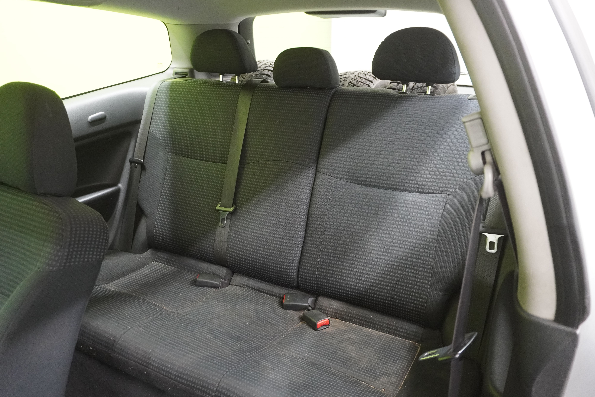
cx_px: 295
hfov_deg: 69.4
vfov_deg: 49.5
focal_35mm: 26
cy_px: 209
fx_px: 430
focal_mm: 16
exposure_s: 1/30
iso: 2500
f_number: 3.5
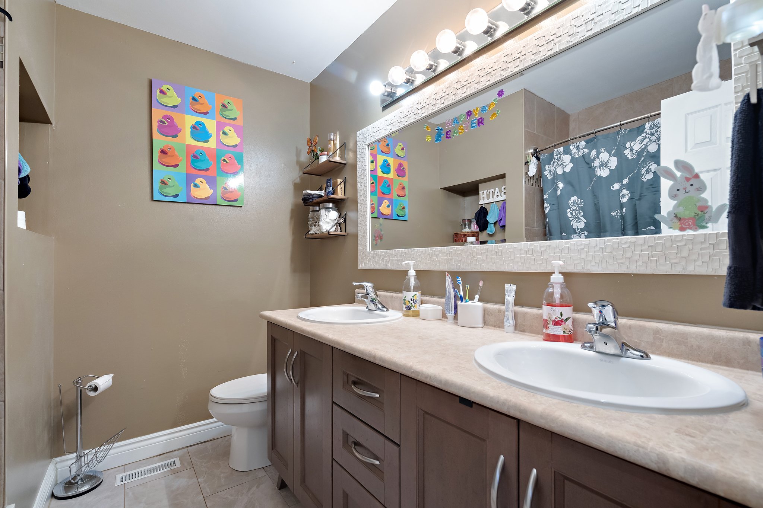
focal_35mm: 16
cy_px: 254
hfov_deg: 96.7
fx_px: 339
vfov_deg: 73.7
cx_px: 382
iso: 1600
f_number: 8
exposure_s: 1/5
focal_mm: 16
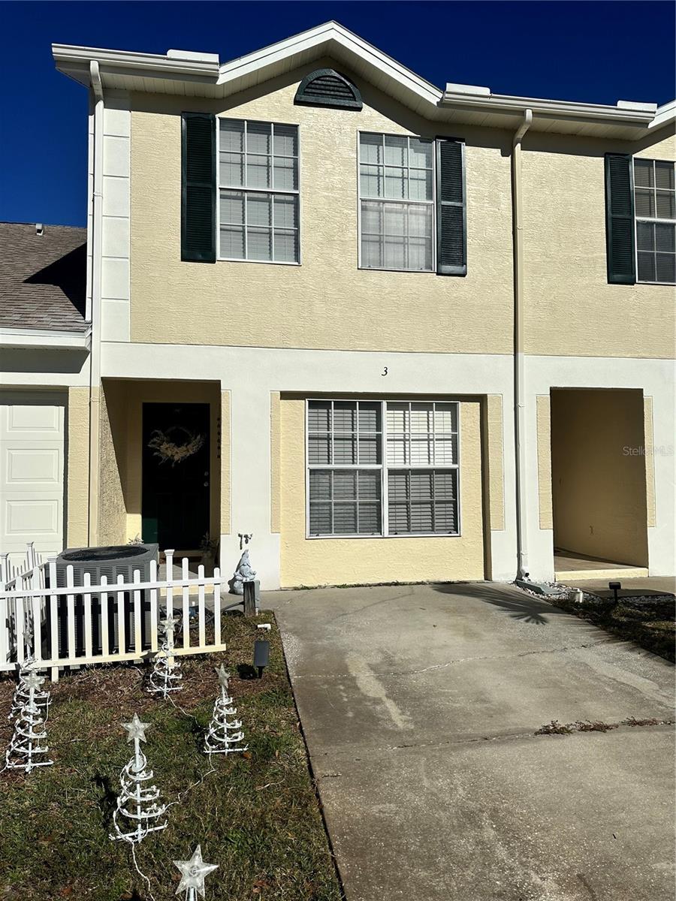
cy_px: 450
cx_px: 338
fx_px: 625
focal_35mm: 24
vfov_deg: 71.6
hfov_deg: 56.8
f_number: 1.78
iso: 100
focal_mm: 6.86
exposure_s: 1/18519
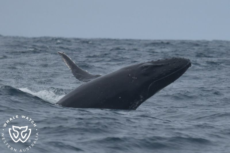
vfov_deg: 3.6
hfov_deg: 5.4
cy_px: 76
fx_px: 2427
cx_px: 115
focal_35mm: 380
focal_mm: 380
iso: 800
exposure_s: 1/8000
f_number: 6
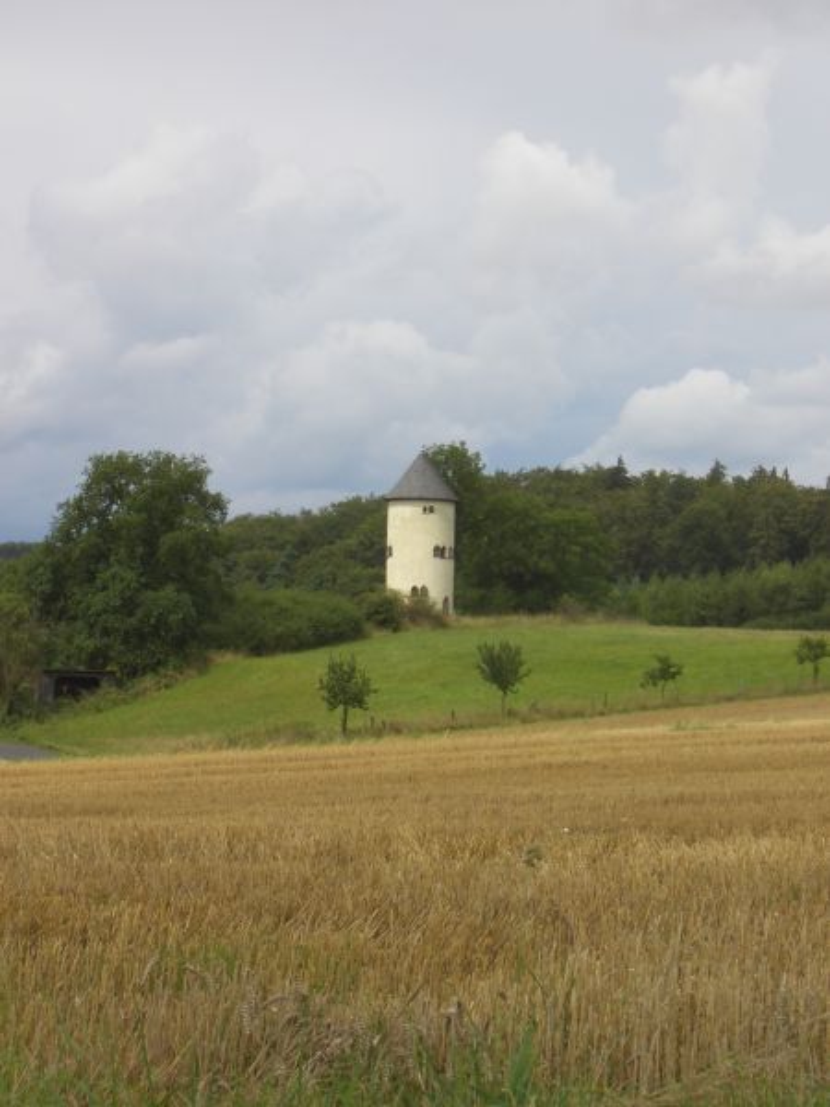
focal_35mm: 105
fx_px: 3357
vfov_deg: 18.7
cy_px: 554
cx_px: 415
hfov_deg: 14.1
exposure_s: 1/160
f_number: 7.7
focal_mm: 17.4
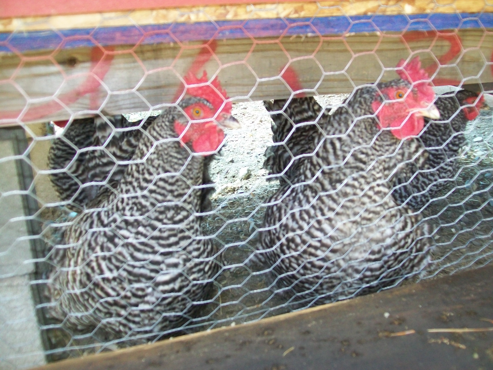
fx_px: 513
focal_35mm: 36
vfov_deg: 39.7
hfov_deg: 51.4
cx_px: 246
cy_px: 185
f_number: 2.7
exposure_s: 1/125
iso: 160
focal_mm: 6
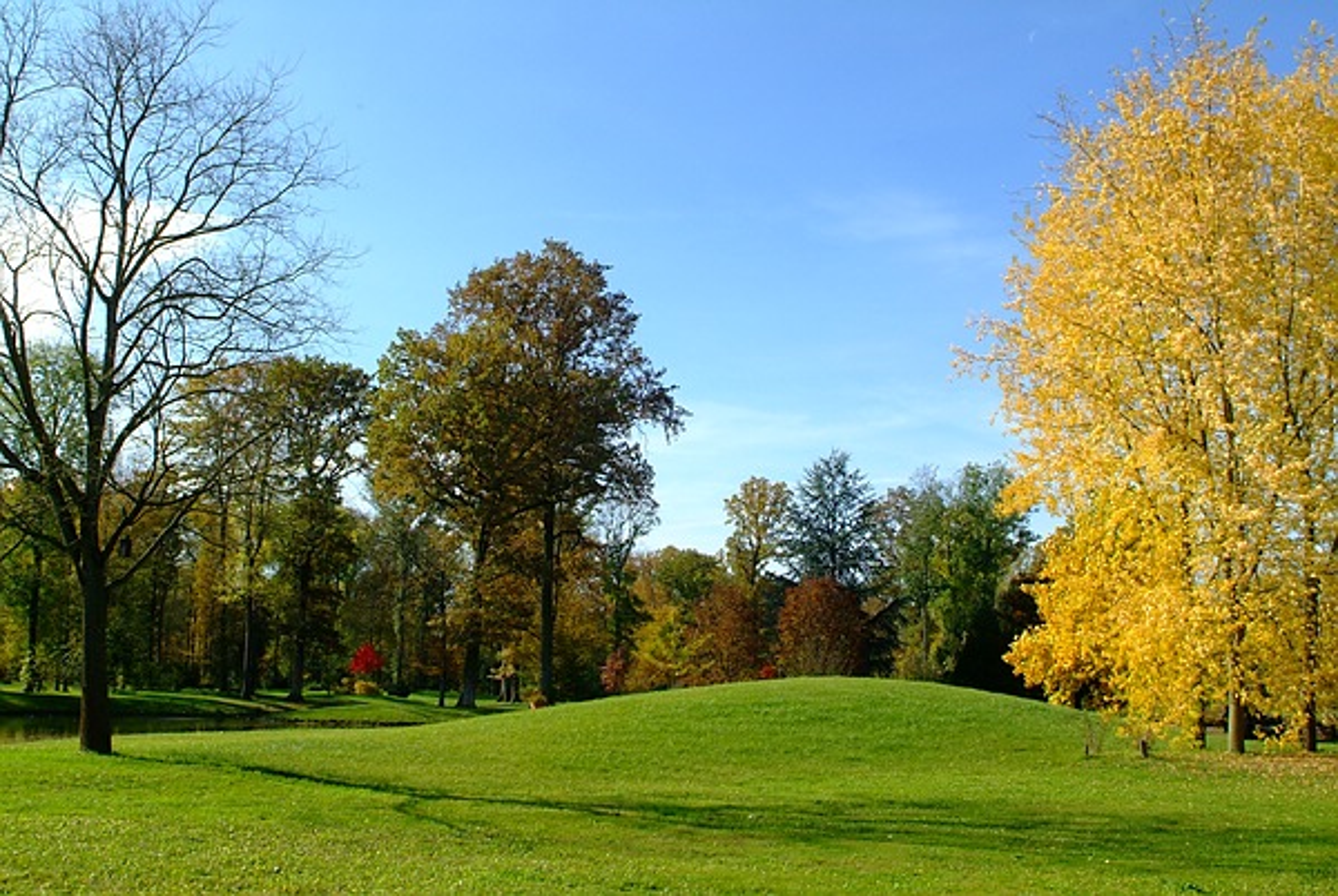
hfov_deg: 53.1
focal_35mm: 36
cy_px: 448
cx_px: 669
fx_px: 1340
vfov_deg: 37.0
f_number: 9.5
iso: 400
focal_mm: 24
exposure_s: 1/350
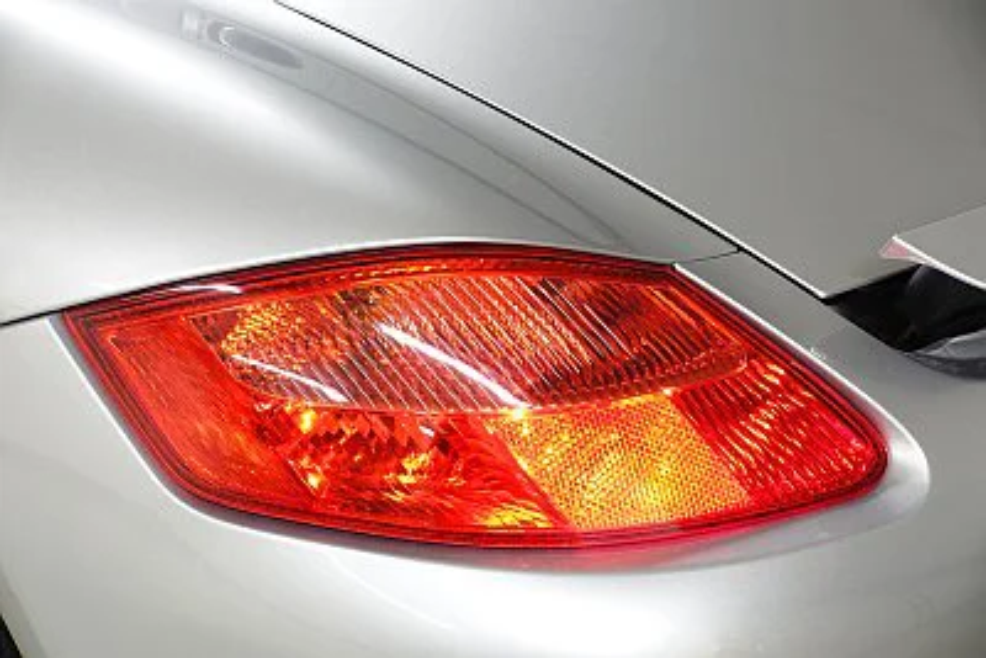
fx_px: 1918
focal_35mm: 70
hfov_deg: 28.8
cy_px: 329
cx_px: 493
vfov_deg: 19.5
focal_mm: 25.7
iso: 125
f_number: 11
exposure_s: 2.5
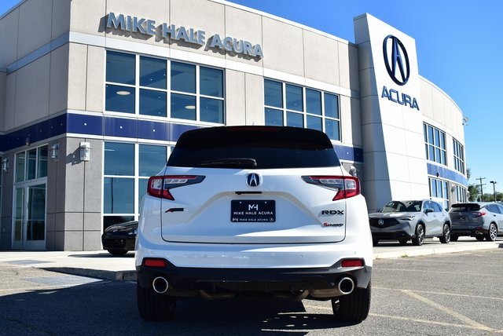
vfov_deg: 35.6
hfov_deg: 51.2
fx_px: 524
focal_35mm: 38
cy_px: 168
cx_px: 252
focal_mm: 25
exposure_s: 1/250
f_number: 8
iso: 100
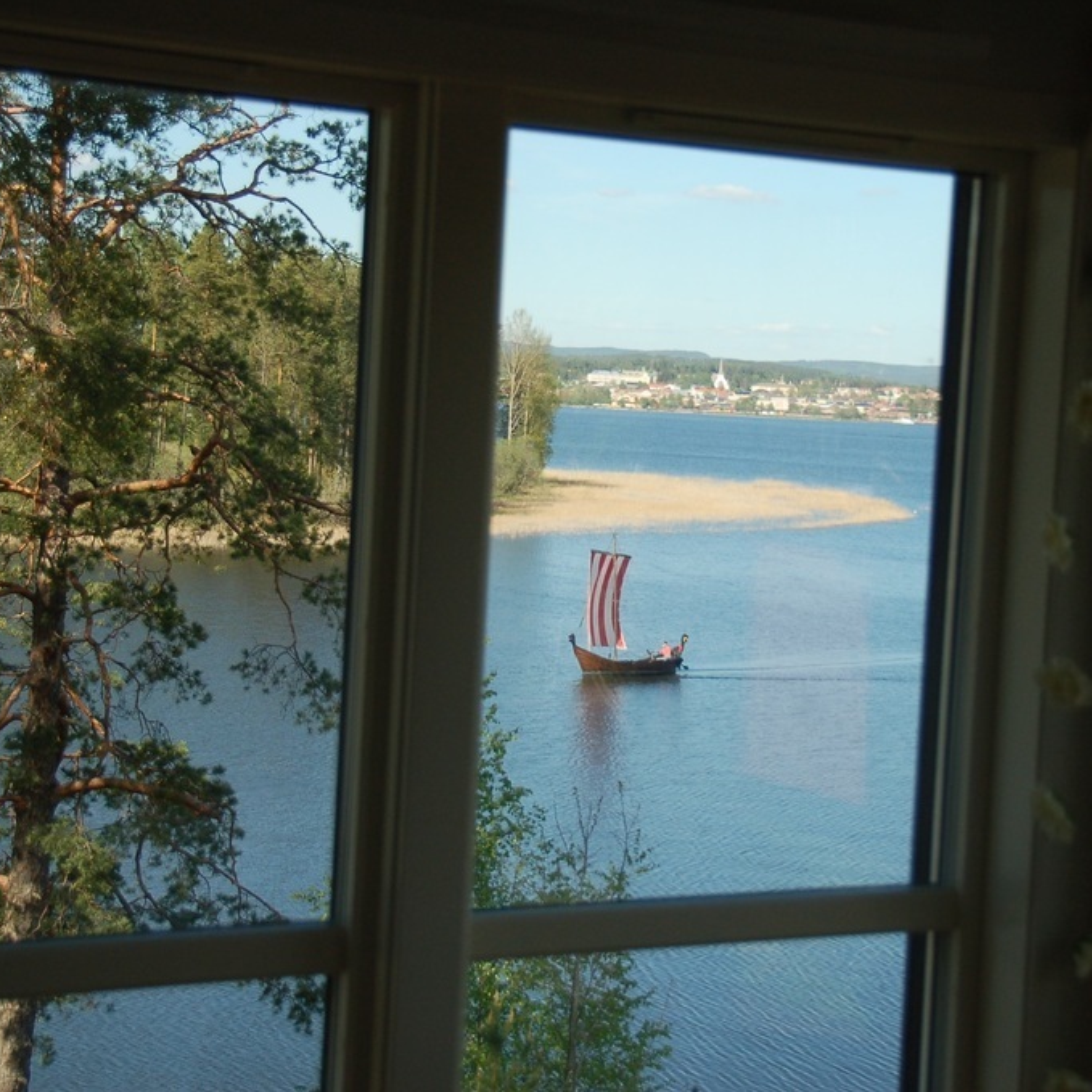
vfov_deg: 23.7
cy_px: 546
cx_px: 629
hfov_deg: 23.6
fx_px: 2605
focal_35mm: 73
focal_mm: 38
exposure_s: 1/1000
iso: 320
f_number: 4.5
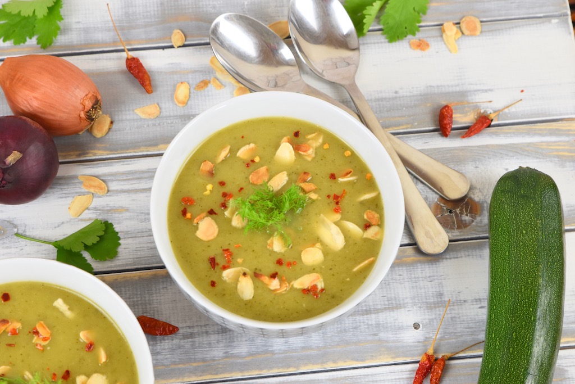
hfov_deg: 20.0
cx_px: 288
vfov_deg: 13.4
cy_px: 192
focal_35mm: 102
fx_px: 1629
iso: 400
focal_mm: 68
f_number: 5
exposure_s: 1/100
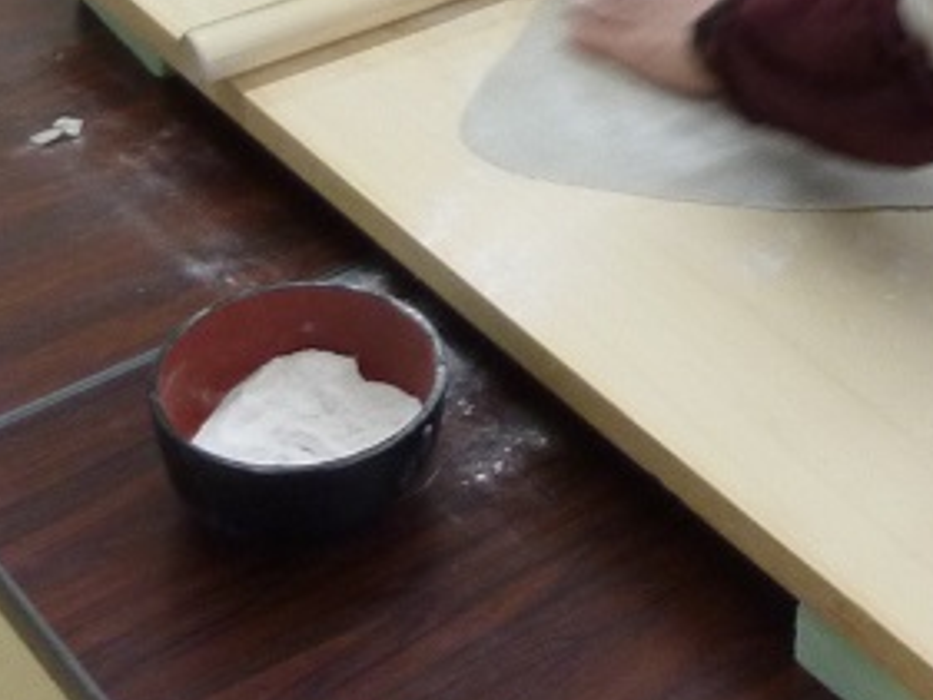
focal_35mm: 89
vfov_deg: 15.0
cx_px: 784
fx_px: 2400
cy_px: -455
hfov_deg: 21.6
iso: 200
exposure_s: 1/30
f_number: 3.3
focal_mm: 4.5
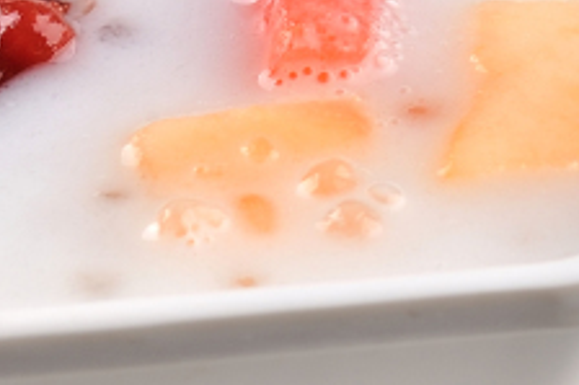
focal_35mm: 479
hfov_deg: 4.3
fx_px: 7698
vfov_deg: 2.9
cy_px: 143
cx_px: -10
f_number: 14
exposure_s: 1/125
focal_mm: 105
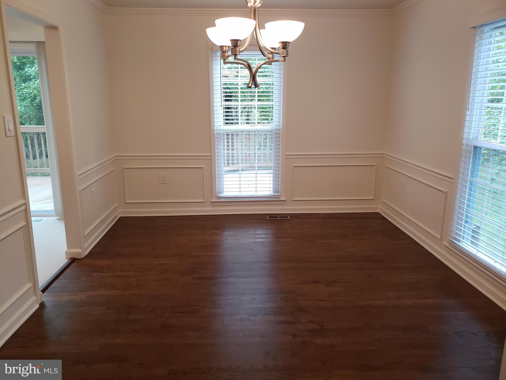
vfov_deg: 53.1
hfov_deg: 67.3
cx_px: 253
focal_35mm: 26
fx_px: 380
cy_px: 190
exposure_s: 1/60
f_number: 2.4
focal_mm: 4.3
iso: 200
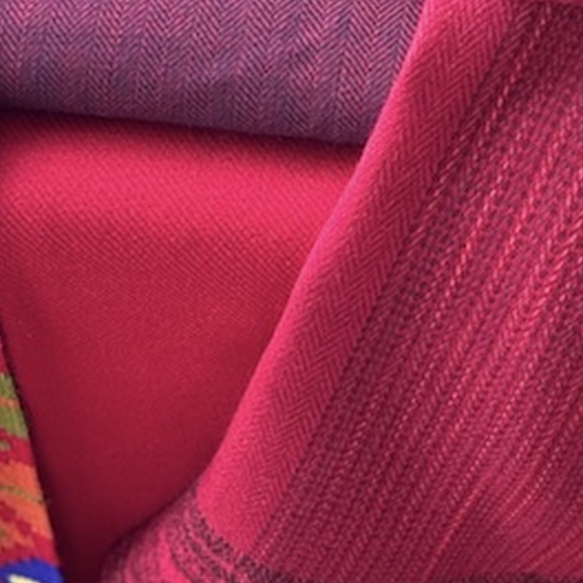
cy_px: -40
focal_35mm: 160
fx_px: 3049
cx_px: 441
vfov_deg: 10.8
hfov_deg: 10.9
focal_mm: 6.76
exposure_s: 1/161
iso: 64
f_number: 1.78
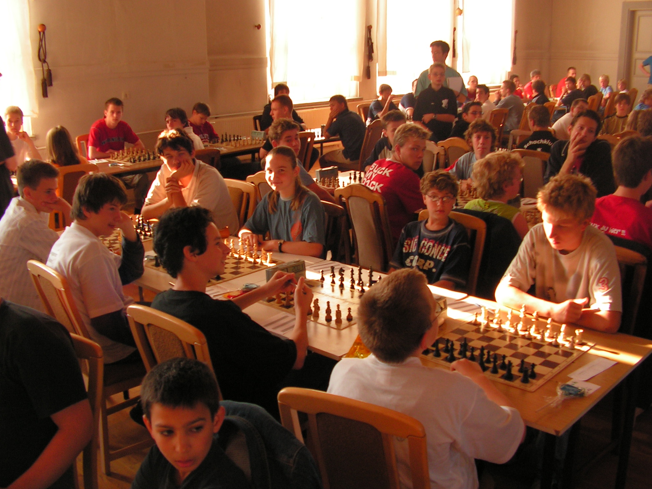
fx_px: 697
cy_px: 248
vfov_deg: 38.7
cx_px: 321
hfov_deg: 50.1
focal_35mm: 37
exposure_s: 1/50
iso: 100
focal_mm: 6
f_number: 3.2
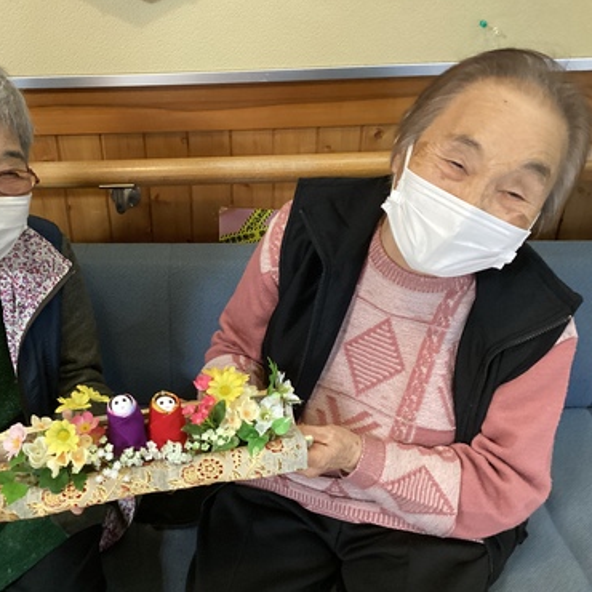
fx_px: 716
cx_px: 198
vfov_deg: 44.9
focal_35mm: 37
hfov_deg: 44.3
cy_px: 295
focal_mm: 3.3
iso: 250
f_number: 2.4
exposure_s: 1/50
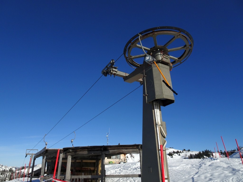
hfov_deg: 71.6
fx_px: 168
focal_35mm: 24
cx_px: 122
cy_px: 91
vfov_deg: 56.8
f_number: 3.5
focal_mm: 4.1
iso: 80
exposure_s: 1/2000
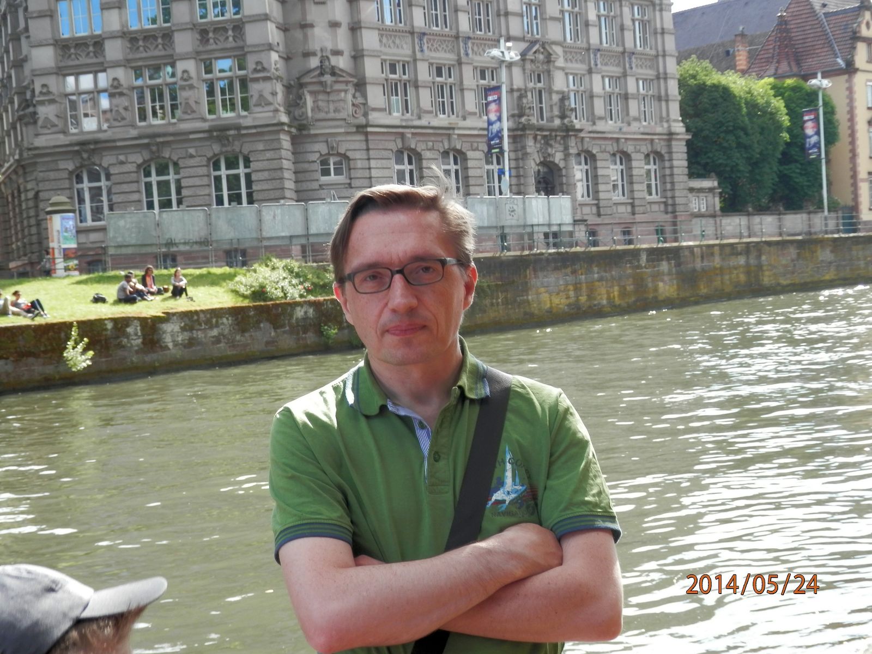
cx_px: 436
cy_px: 327
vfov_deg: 27.0
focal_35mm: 54
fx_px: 1360
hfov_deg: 35.5
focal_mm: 9.8
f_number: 4.1
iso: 80
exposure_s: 1/100
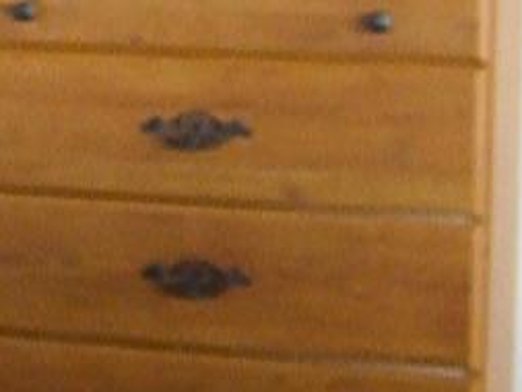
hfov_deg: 15.9
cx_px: -68
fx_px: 1810
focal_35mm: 120
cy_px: -41
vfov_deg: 12.2
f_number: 2.8
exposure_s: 1/125
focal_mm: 7.9
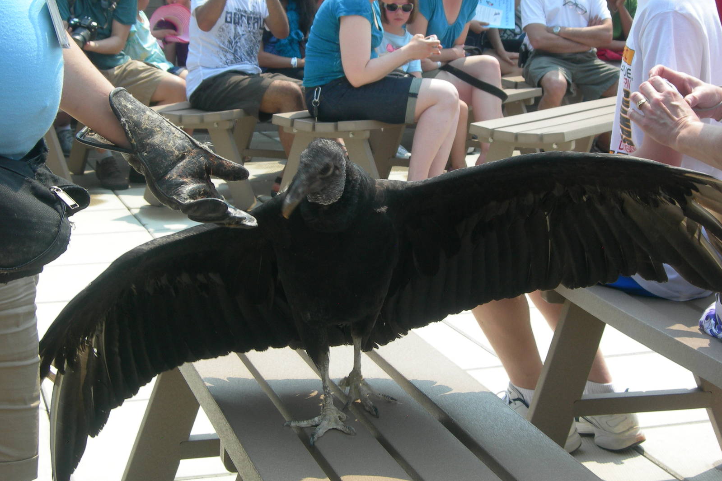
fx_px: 1504
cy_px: 242
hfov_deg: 27.0
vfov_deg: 18.2
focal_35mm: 75
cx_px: 361
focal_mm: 14.9
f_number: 6.3
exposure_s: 1/145
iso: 50
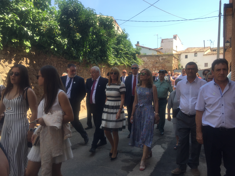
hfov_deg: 61.7
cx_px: 118
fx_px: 197
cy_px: 88
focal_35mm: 29
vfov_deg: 48.2
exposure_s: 1/670
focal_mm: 4.15
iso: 32
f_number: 2.2
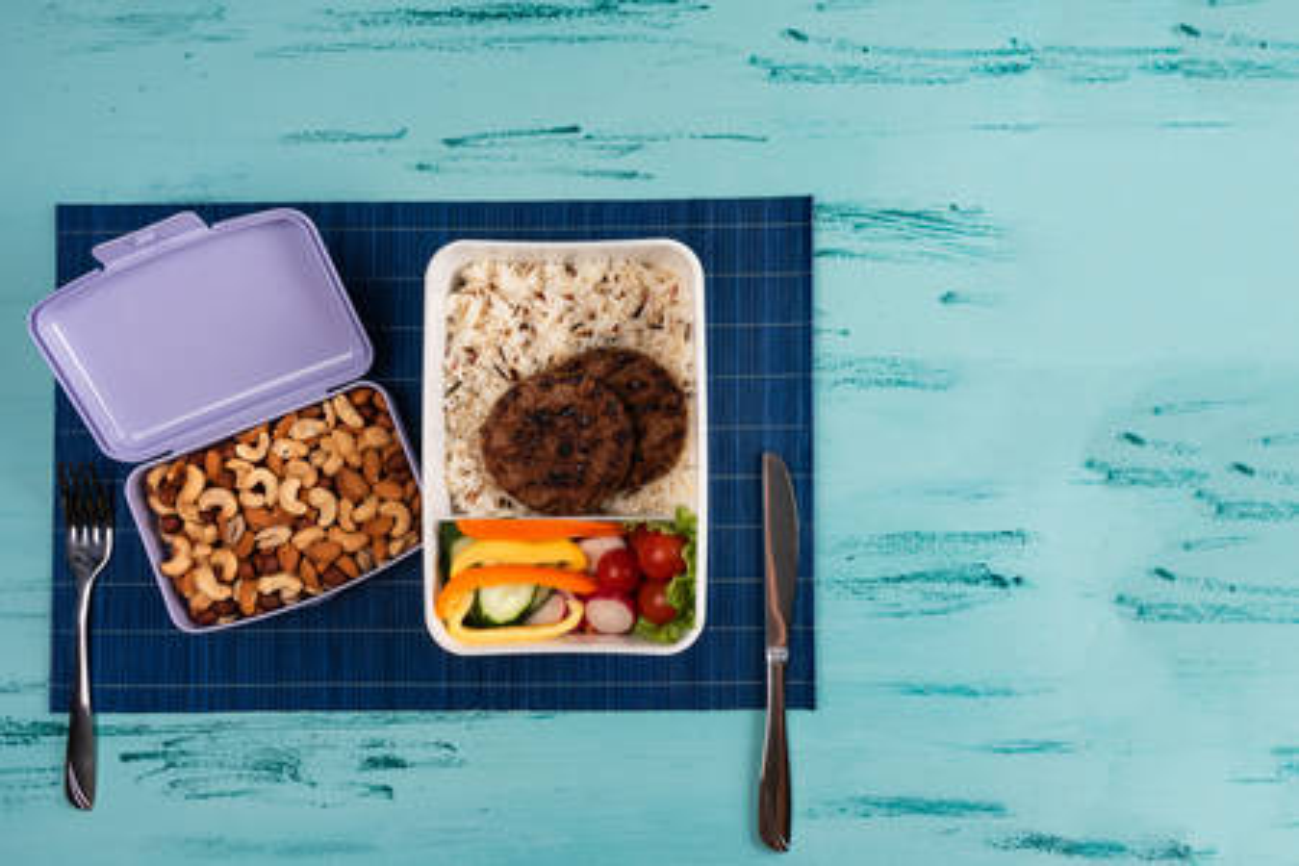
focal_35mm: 31
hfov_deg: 60.3
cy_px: 433
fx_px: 1118
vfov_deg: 42.3
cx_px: 650
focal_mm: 31
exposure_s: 1/100
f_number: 8
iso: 50
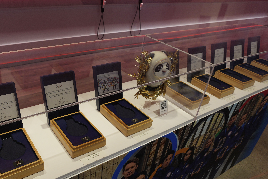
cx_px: 100
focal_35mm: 29
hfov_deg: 62.8
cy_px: 99
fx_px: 216
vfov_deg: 44.9
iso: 200
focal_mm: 12
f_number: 4
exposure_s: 1/40
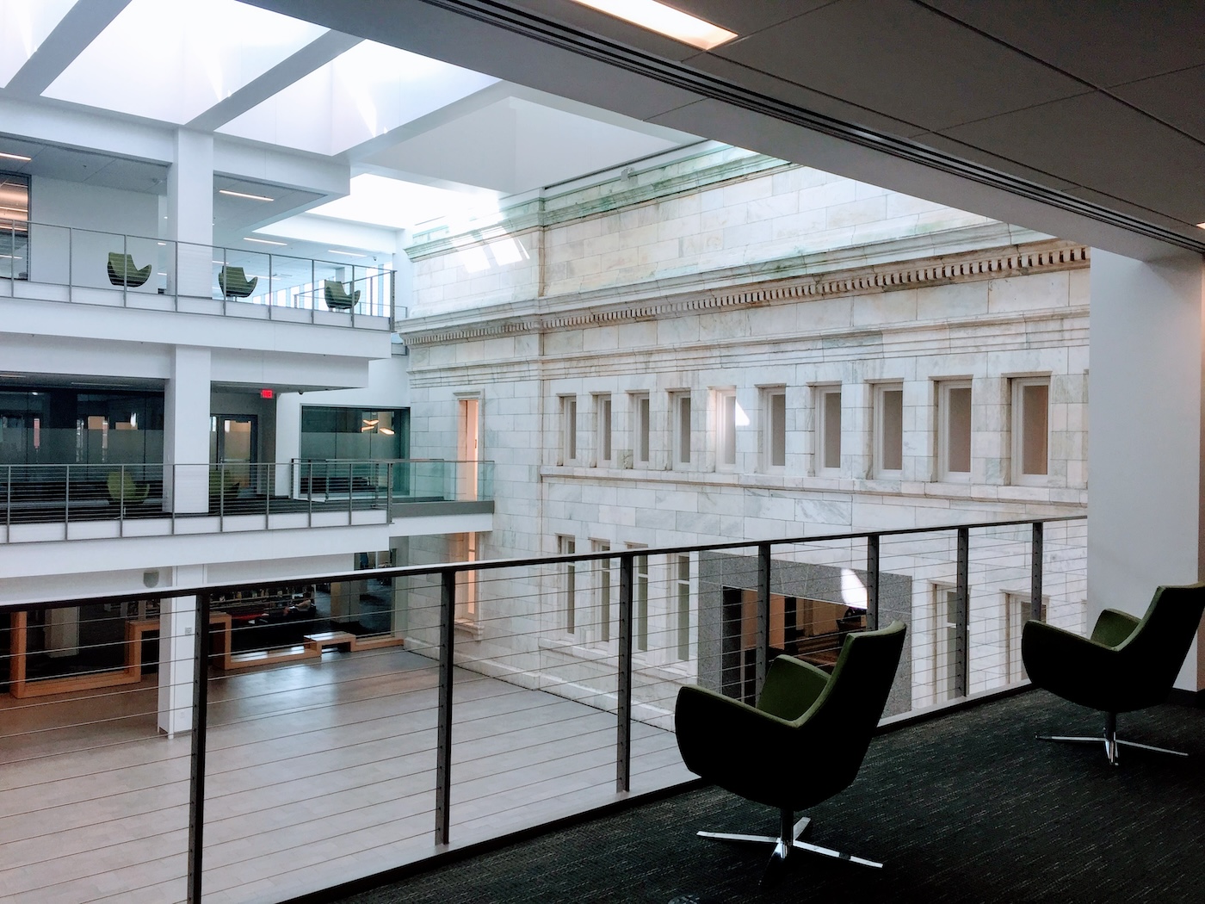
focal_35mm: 29
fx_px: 1010
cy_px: 452
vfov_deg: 48.2
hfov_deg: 61.7
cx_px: 602
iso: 32
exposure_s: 1/162
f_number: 2.2
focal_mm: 4.15
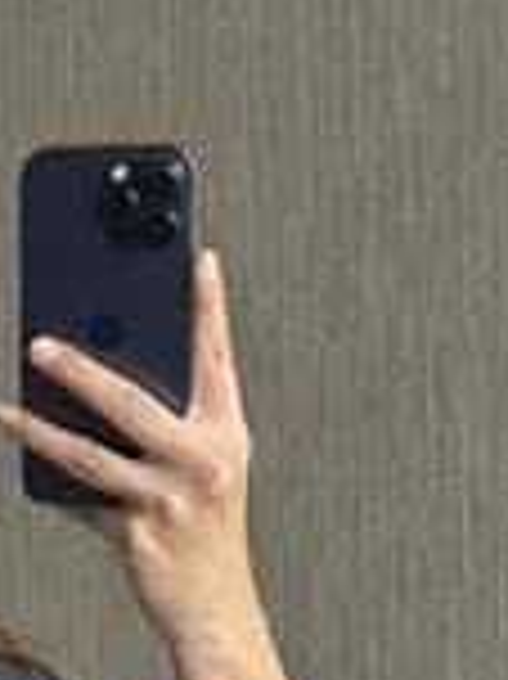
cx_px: -265
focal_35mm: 161
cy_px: 1022
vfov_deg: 11.7
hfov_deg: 9.0
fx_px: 3155
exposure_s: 1/56
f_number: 1.78
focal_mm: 6.86
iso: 400
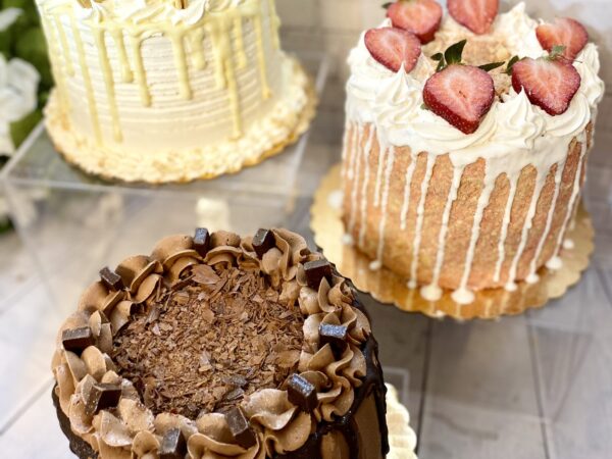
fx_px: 460
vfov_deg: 53.1
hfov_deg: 67.3
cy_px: 230
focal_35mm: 26
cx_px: 306
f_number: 1.8
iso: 160
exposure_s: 1/60
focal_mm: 4.25
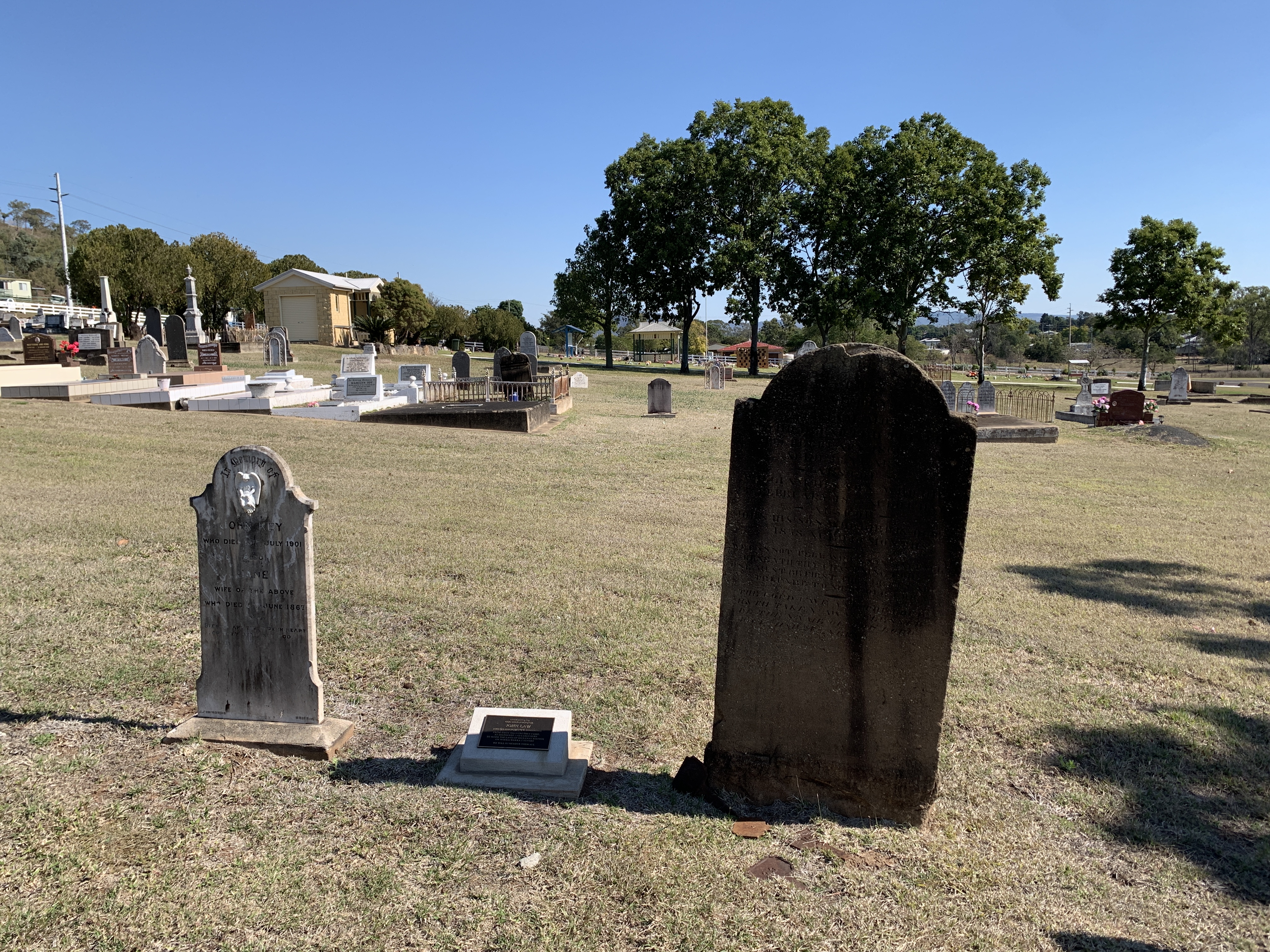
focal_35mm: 26
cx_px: 635
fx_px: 954
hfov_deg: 67.3
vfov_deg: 53.1
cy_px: 476
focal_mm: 4.25
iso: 25
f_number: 1.8
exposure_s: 1/1880
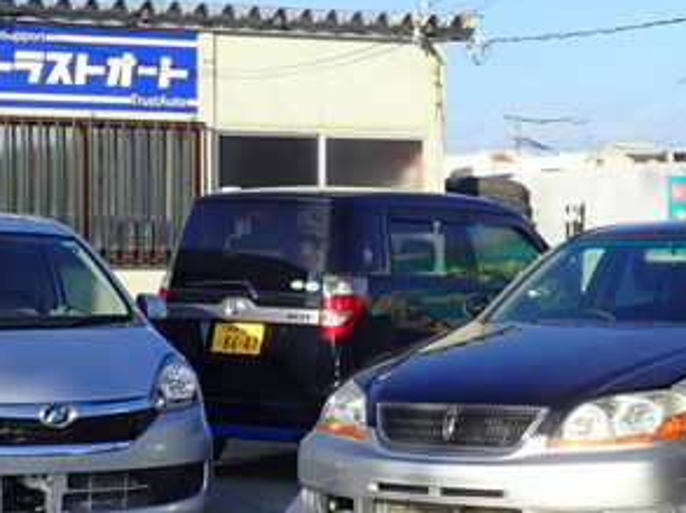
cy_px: 253
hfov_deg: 18.7
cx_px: 354
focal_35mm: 105
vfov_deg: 14.1
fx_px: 2078
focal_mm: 5.5
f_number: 3.2
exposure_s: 1/800
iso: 100
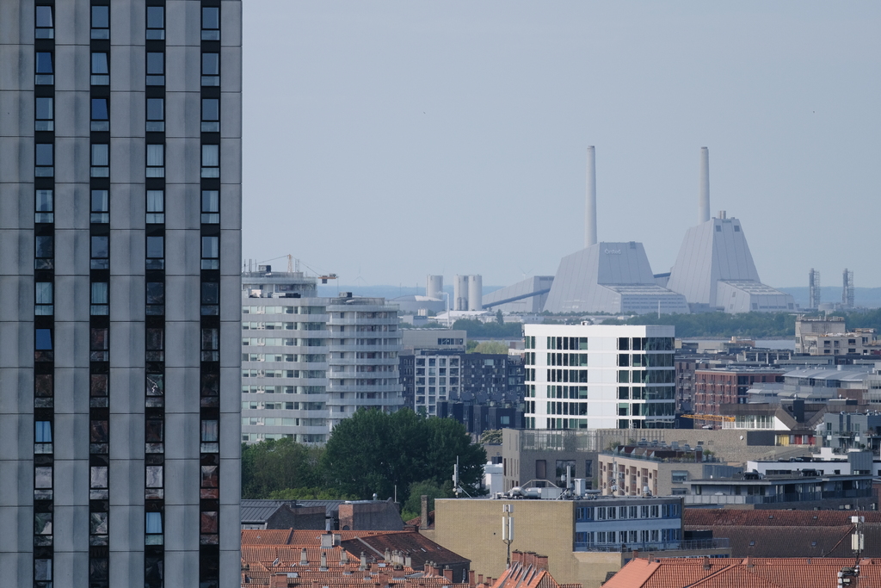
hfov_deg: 4.2
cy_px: 294
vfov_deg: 2.8
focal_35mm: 488
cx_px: 440
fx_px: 11943
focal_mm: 325.6
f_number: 6.3
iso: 640
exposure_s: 1/1900
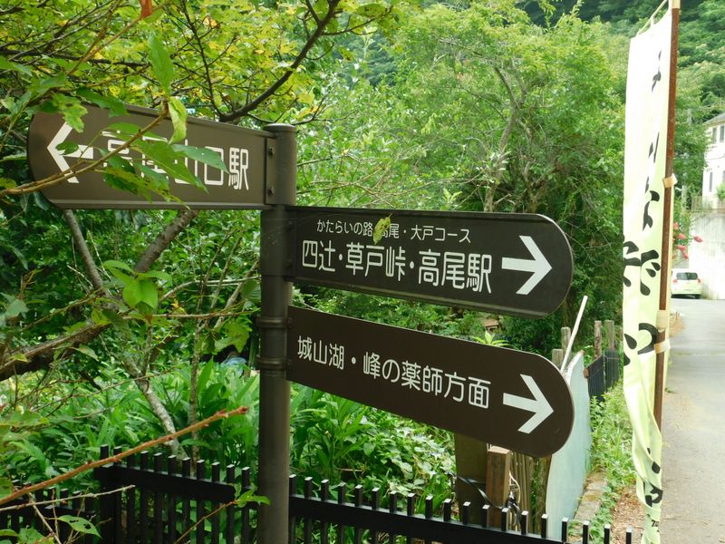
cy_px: 272
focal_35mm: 40
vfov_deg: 36.0
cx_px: 362
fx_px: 838
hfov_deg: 46.8
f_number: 3.6
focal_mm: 7.1
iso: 125
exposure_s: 1/40
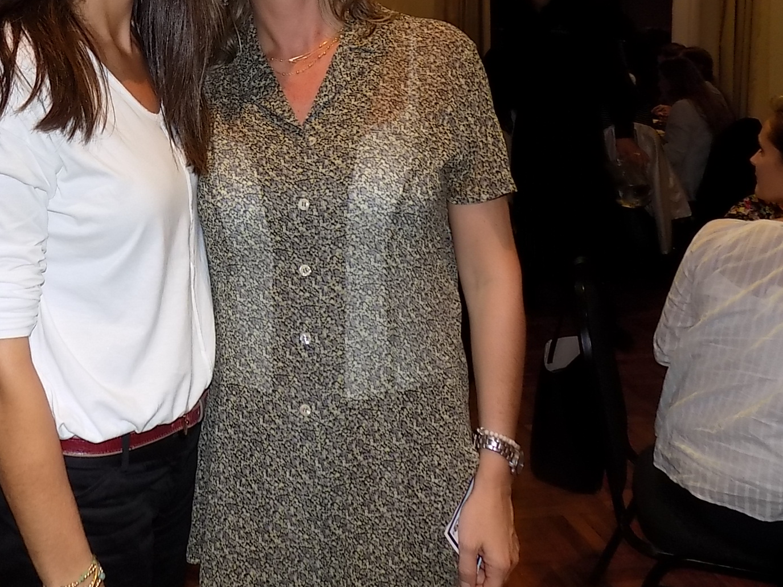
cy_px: 116
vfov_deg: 36.4
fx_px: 859
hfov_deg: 47.4
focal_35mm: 38
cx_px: 208
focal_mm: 4
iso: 200
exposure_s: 1/30
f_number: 3.1
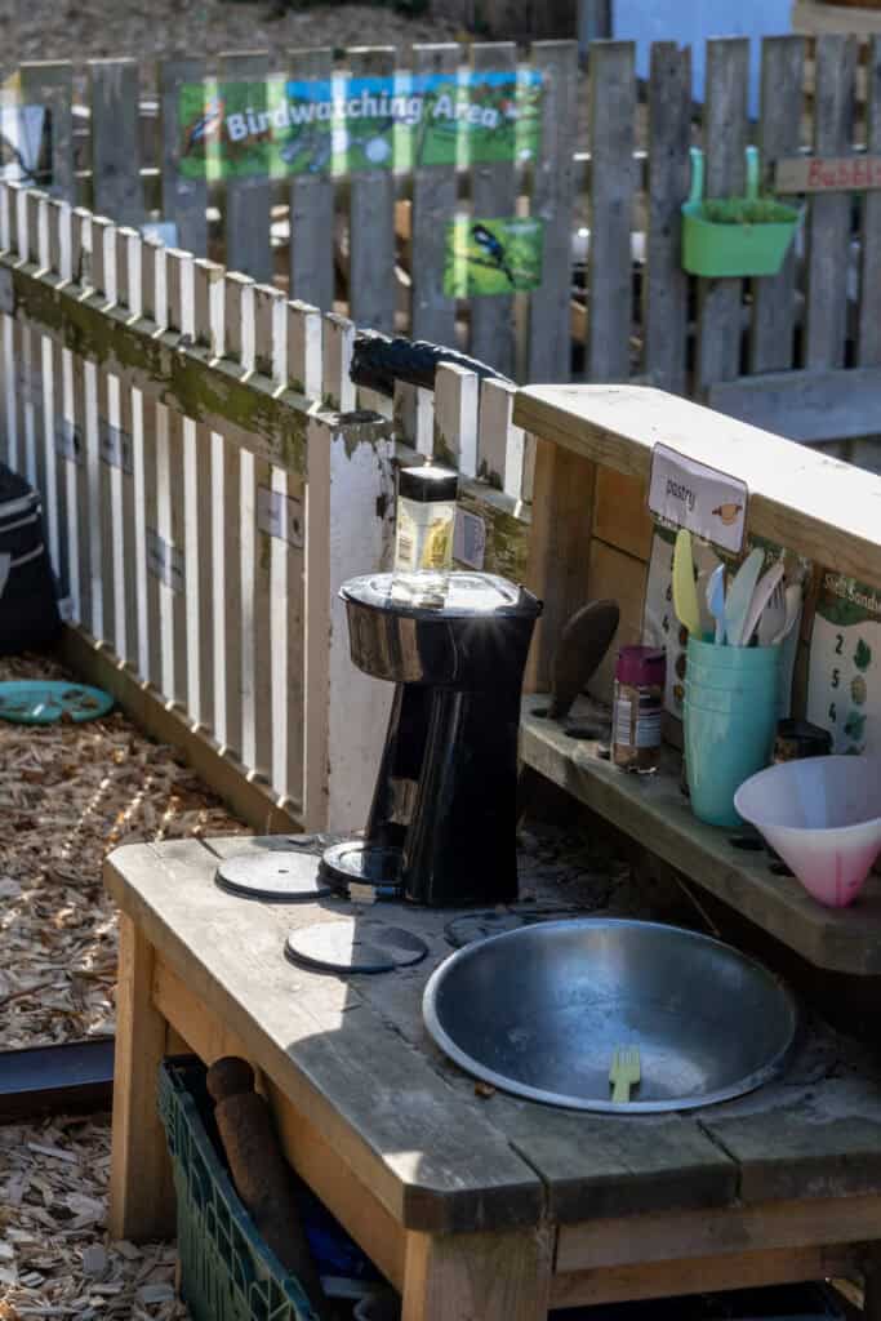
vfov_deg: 24.2
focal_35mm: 84
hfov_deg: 16.3
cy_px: 660
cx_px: 440
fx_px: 3082
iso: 125
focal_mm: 56
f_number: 5.6
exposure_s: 1/160
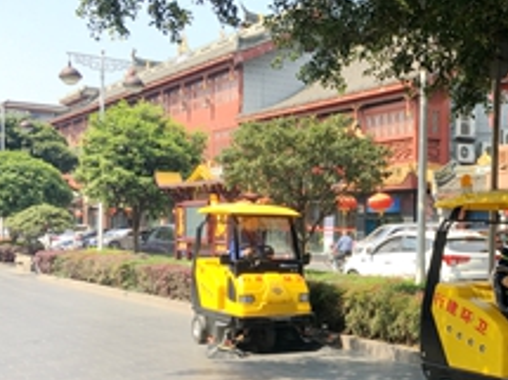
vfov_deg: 26.8
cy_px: 269
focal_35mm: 54
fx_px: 792
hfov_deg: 34.2
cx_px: 423
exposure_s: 1/699
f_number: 2.2
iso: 25
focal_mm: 4.15
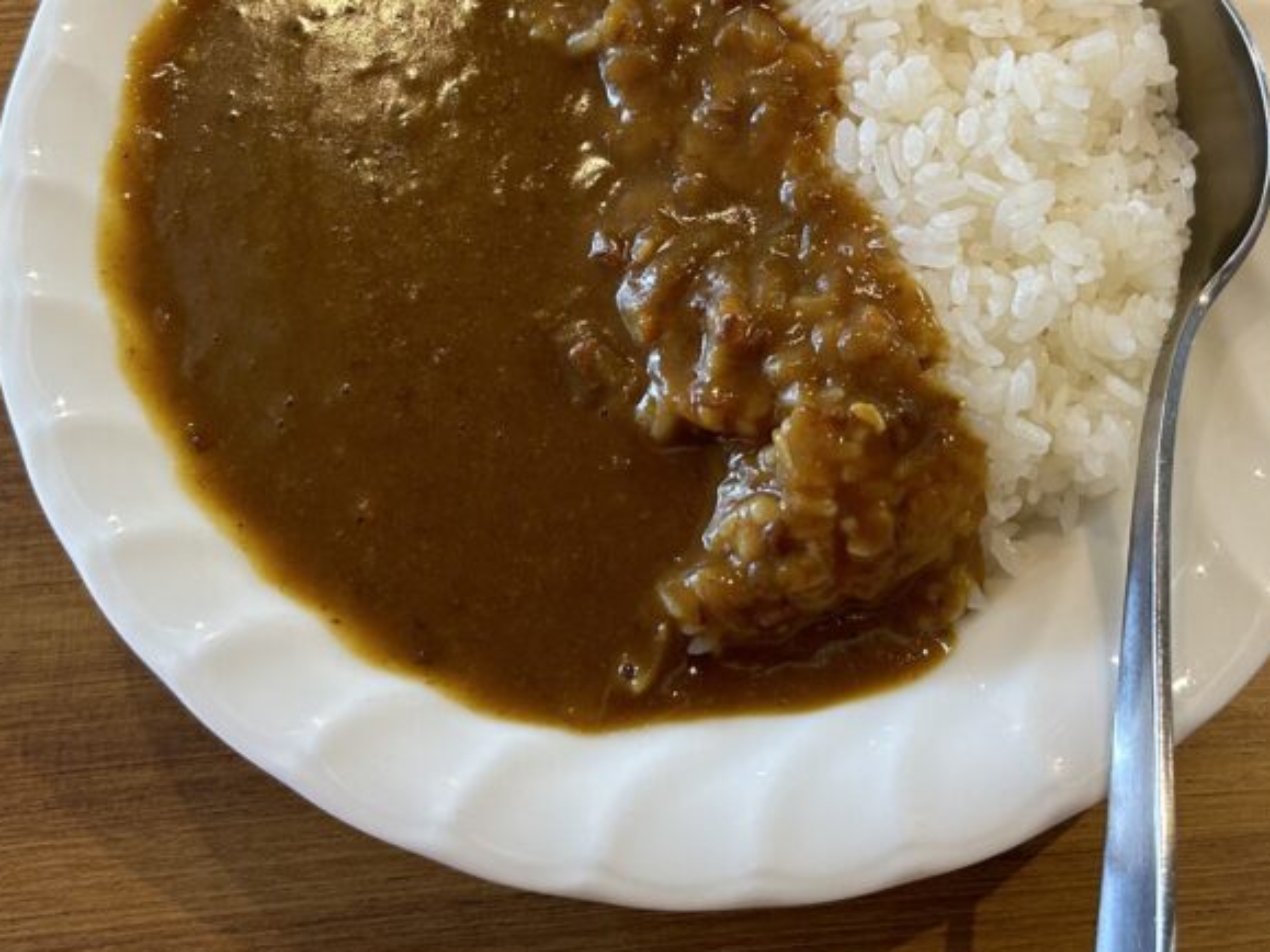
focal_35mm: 46
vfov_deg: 30.8
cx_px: 739
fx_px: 1687
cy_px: 211
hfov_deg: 41.1
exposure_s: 1/100
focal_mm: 5.7
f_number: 1.5
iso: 125
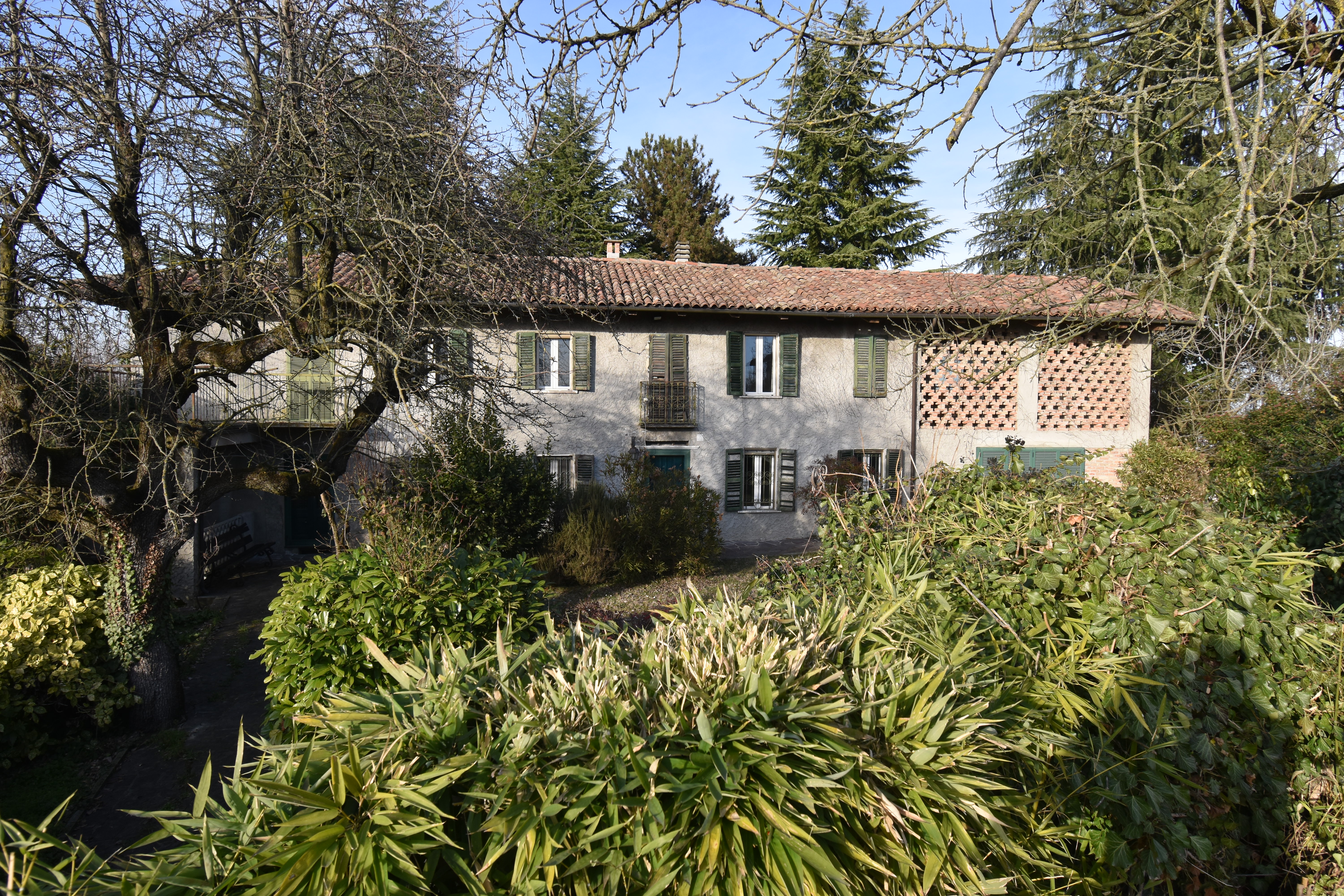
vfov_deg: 63.2
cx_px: 672
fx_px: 728
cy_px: 448
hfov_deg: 85.4
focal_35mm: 20
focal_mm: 13
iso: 220
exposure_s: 1/250
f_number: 8
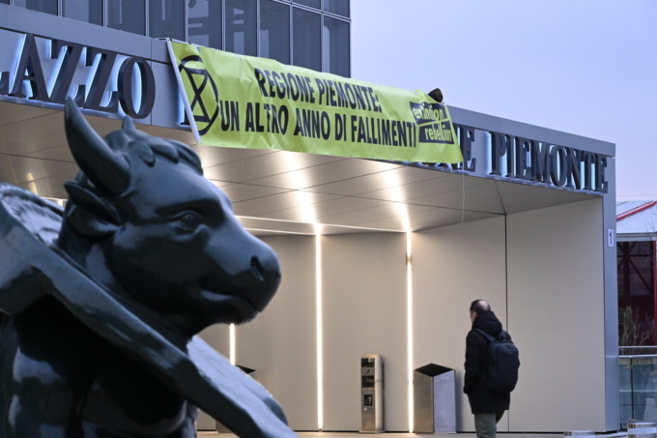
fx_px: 2189
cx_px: 328
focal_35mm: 120
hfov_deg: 17.1
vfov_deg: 11.4
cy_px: 219
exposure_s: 1/80
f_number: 11
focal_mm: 120
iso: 2500
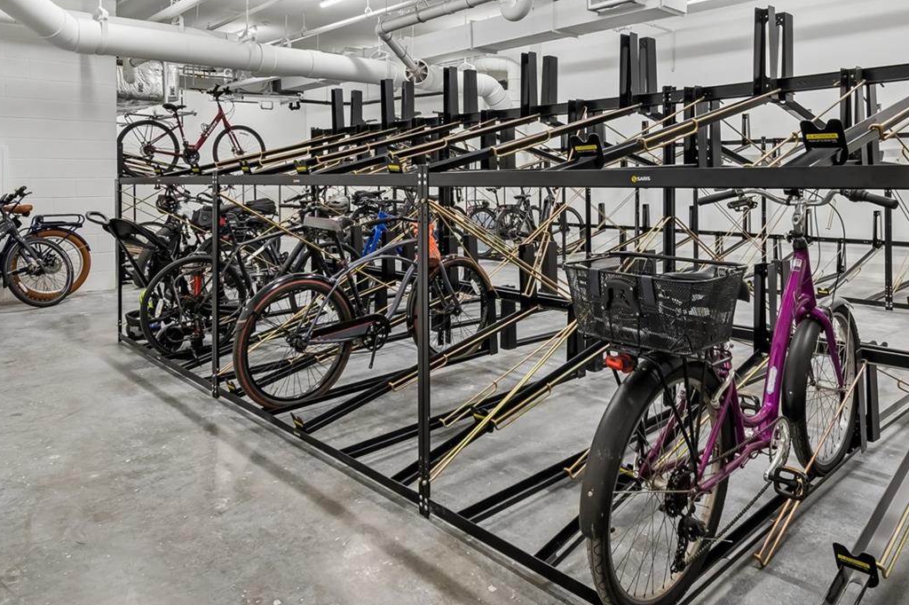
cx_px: 492
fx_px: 631
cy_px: 177
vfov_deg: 49.8
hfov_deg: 71.4
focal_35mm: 25
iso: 100
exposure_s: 1/25
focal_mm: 11
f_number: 7.1
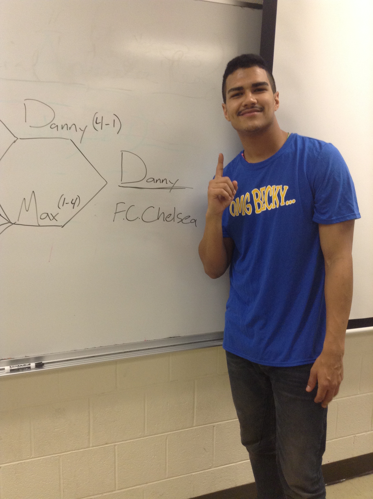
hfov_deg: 42.8
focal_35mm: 33
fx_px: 475
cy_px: 250
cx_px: 186
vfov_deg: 55.4
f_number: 2.4
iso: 80
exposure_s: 1/24
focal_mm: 3.3
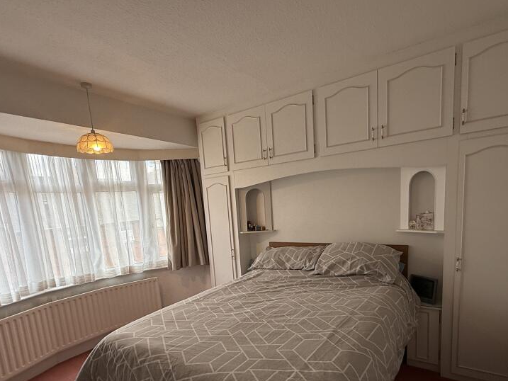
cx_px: 256
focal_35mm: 20
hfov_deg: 81.7
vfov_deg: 64.6
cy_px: 248
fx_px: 294
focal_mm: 2.22
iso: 40
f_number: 2.2
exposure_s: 1/100
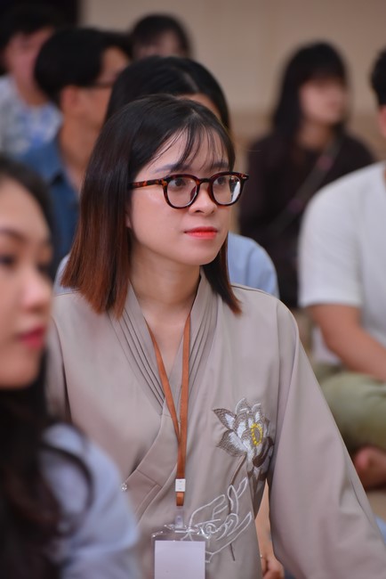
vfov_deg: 11.4
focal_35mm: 180
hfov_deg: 7.6
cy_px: 290
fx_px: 2892
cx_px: 193
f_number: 5
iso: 1600
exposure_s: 1/200
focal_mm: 180
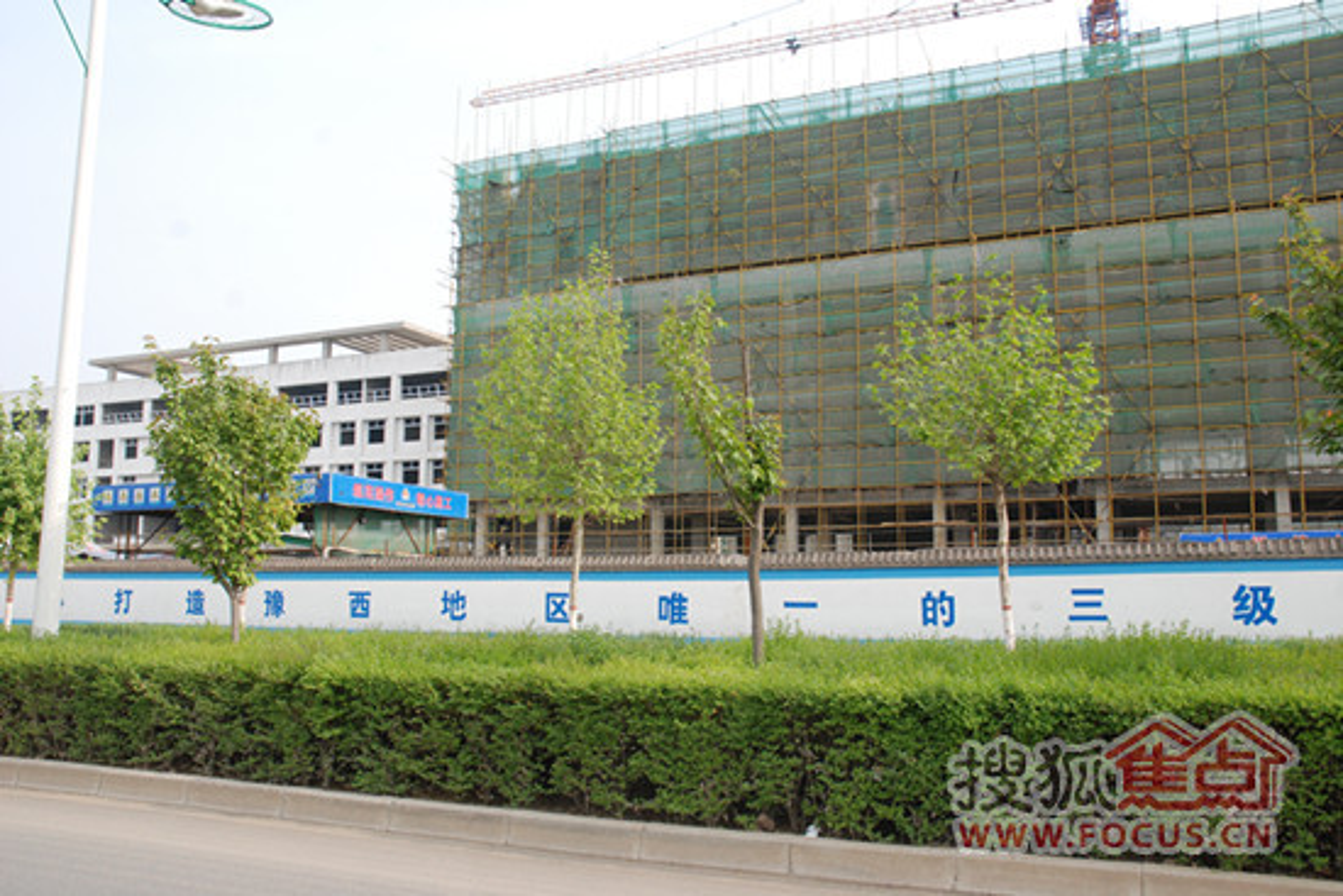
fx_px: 1007
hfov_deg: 67.4
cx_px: 672
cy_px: 448
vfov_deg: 48.0
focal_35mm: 27
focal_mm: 18
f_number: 9
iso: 400
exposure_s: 1/320
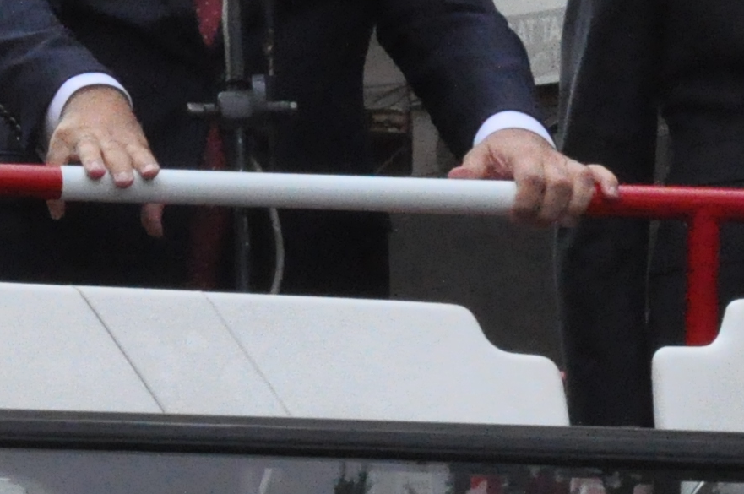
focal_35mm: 401
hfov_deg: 5.1
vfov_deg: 3.4
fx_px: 8286
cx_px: 52
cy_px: 195
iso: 3200
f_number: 14
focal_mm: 55
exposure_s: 1/800
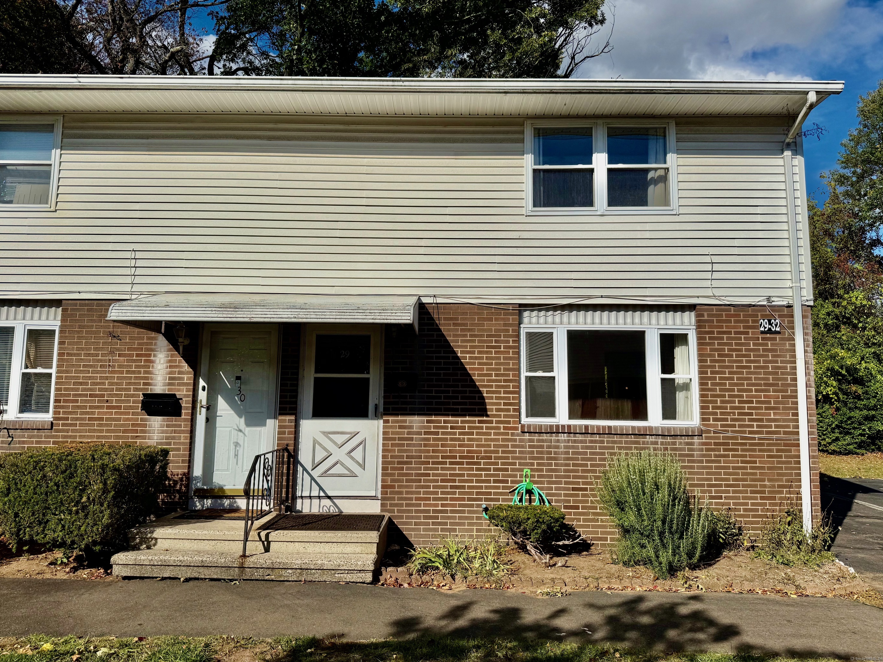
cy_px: 318
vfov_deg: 54.9
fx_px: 638
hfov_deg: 69.4
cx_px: 441
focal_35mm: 25
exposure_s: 1/14286
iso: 80
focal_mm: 6.76
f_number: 1.78
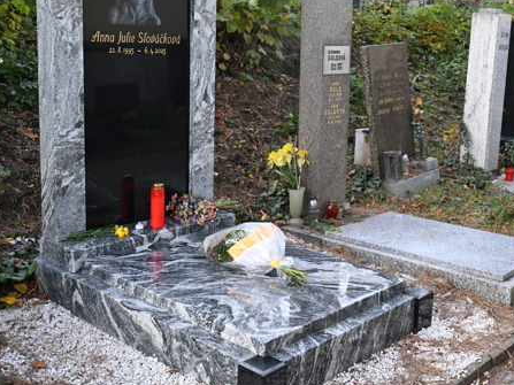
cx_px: 319
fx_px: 683
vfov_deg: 31.4
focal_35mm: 46
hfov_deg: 41.0
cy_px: 148
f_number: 4.5
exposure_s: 1/250
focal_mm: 31
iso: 640
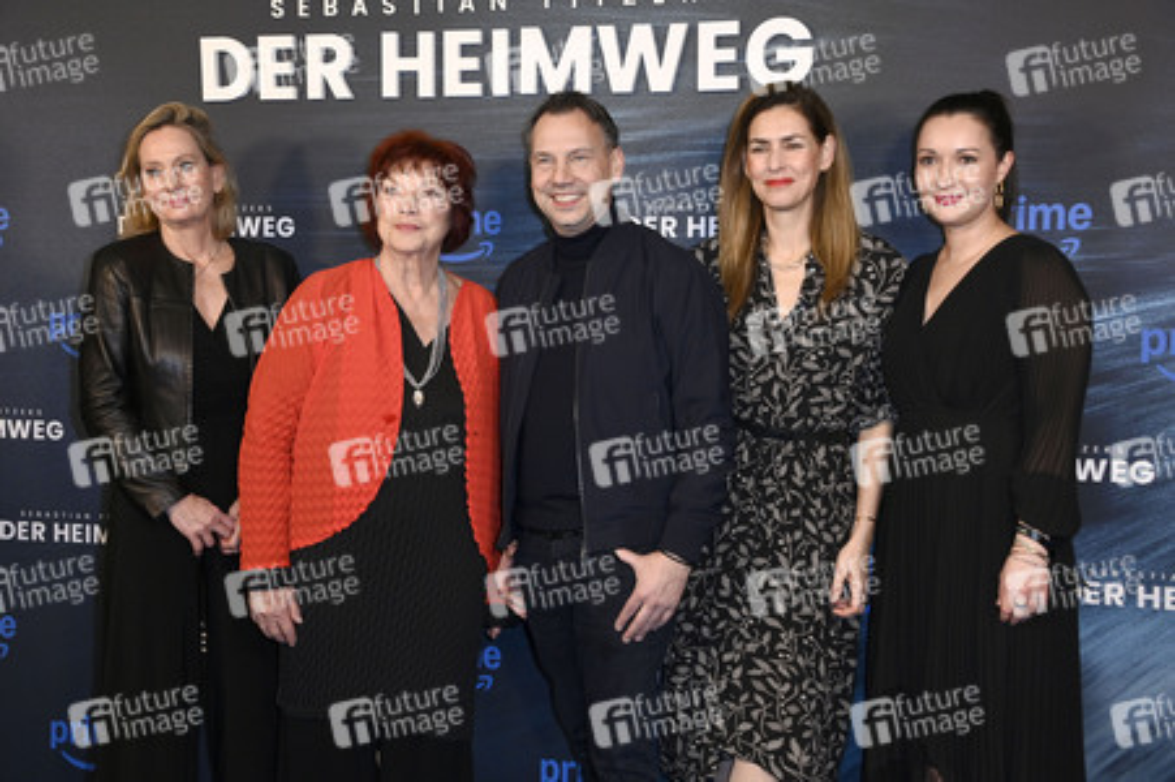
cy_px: 391
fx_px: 1631
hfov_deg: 39.6
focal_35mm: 50
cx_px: 588
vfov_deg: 27.0
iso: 1600
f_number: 6.3
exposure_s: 1/250
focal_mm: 50
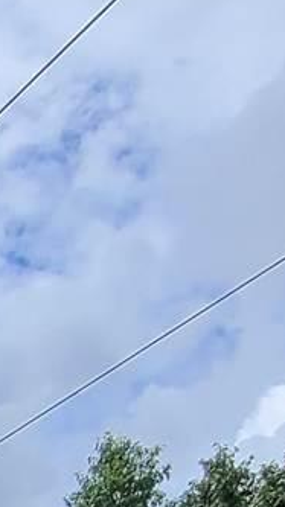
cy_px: 958
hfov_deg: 9.9
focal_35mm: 98
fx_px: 1318
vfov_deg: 17.1
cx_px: -521
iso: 64
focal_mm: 2.2
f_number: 2.2
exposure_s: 1/2476
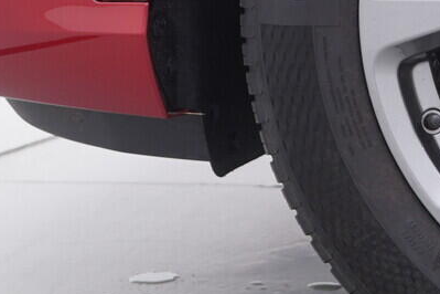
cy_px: -19
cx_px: 711
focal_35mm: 130
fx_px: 1589
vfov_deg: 10.4
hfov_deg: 14.4
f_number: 3.2
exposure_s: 1/50
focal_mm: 24
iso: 125
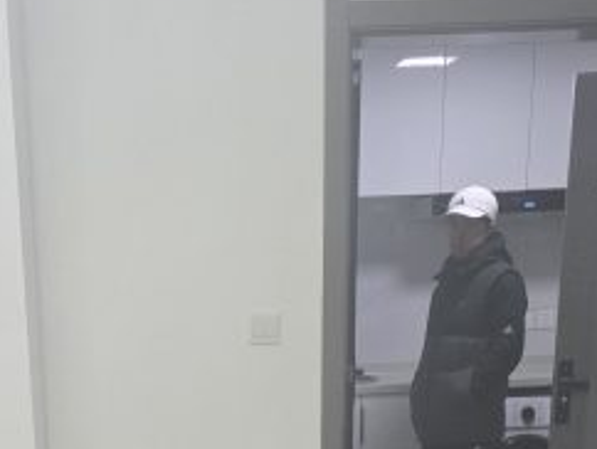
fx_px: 1312
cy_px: 701
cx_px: 153
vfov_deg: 17.2
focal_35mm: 76
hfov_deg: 25.3
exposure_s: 1/100
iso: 250
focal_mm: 6.3
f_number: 1.7
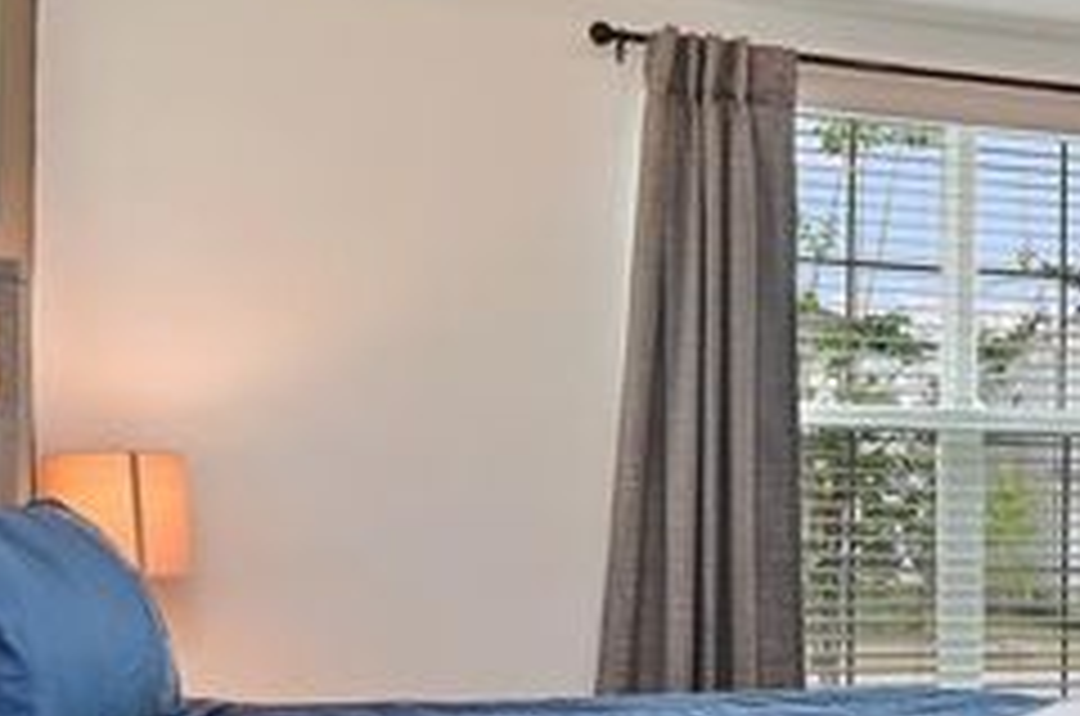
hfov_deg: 39.1
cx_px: 965
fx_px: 1407
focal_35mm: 47
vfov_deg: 27.9
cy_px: 572
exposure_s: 1/4
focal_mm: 16
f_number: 8
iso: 160
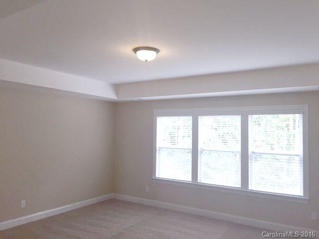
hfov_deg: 61.7
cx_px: 160
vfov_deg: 48.2
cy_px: 120
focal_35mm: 29
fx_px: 267
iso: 40
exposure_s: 1/60
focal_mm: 4.15
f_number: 2.2
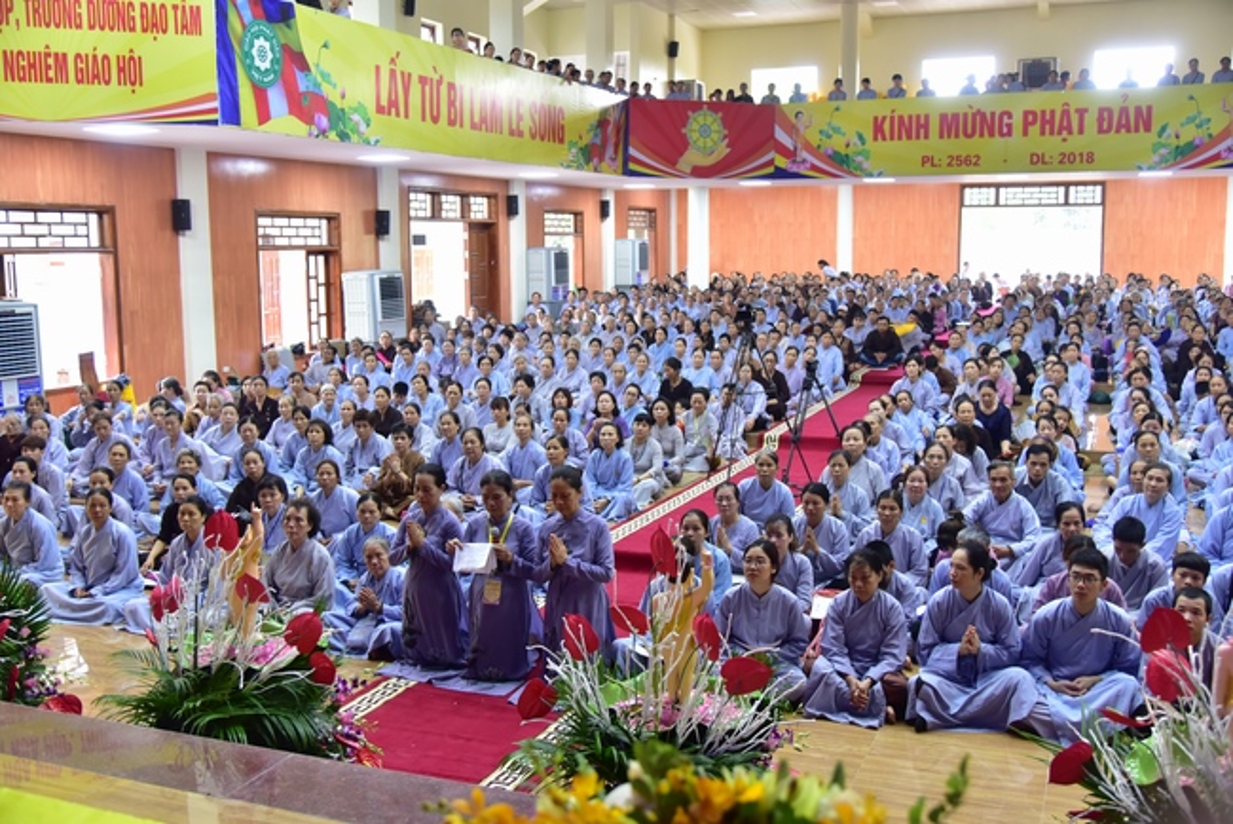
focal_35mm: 35
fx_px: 1199
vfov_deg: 37.9
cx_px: 616
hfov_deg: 54.4
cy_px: 412
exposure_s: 1/50
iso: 1250
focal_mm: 35
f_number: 4
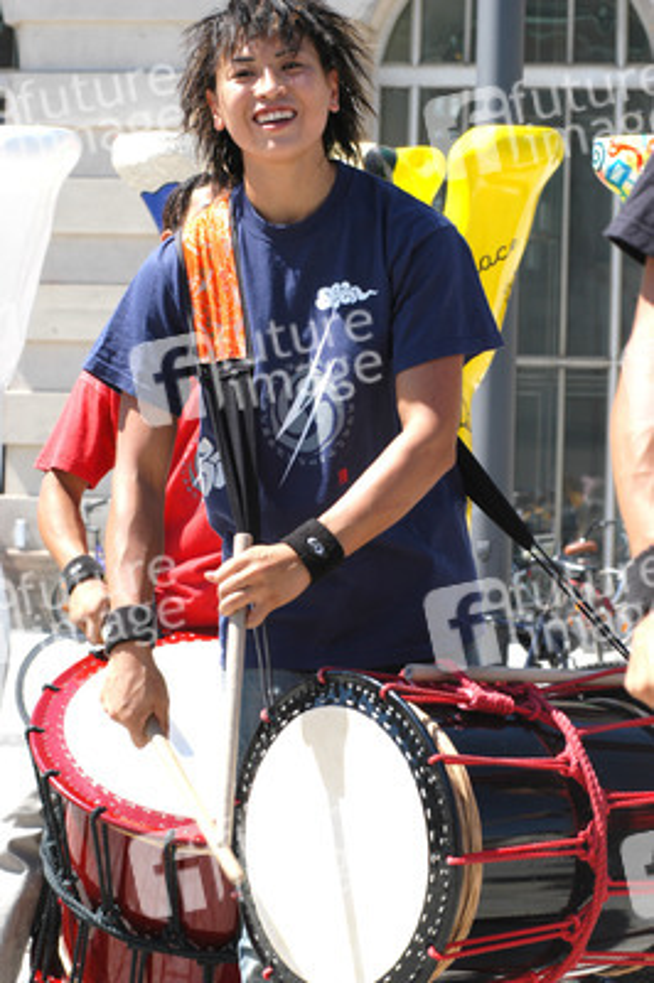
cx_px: 327
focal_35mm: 120
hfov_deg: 11.4
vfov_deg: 17.1
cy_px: 492
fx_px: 3275
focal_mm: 80
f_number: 10
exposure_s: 1/160
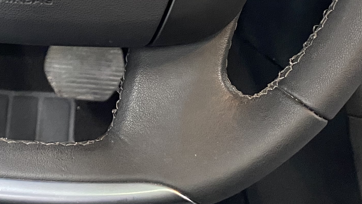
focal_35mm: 81
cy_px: -136
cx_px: 71
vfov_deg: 13.7
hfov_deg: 25.7
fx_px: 777
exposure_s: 1/32
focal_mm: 4.25
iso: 640
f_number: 1.8
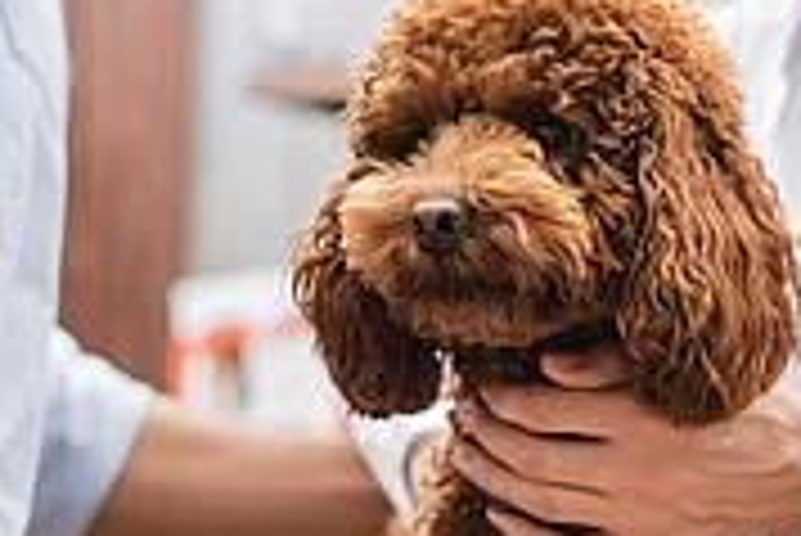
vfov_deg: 10.0
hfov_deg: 14.9
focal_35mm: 135
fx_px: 3006
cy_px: 626
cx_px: 778
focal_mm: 50
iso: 50
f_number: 2.8
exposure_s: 1/200
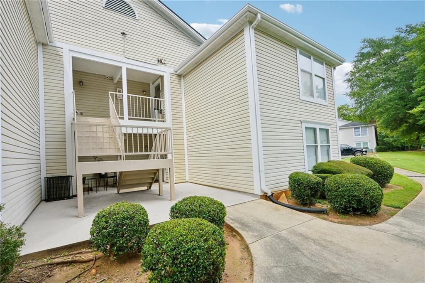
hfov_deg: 95.0
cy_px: 142
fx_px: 195
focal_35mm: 16
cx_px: 212
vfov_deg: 72.0
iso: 400
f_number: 8
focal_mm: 16.5
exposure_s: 1/1600
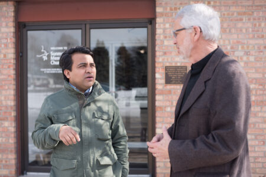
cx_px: 133
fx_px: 369
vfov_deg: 27.0
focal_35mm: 50
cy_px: 88
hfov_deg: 39.6
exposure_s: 1/2500
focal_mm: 50
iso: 500
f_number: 4
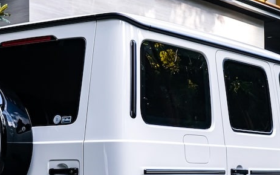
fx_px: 756
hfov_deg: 21.0
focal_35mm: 99
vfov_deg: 13.1
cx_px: 154
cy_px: 175
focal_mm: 30.2
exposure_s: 1/125
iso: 640
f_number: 3.6
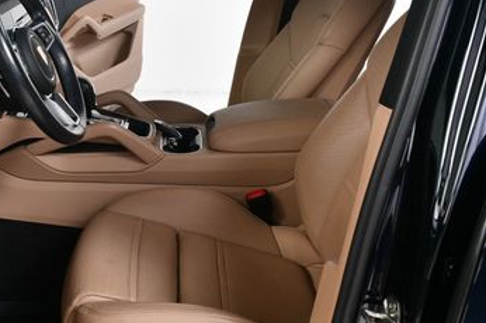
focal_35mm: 50
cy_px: 121
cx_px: 164
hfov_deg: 39.2
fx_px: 674
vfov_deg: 26.9
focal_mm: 18
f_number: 7.1
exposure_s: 1/160
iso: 100
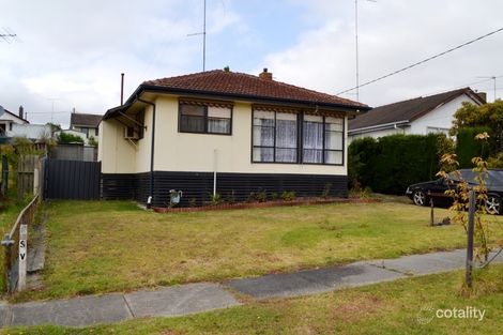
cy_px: 168
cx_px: 252
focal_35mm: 30
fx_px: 419
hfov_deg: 61.9
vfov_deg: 43.6
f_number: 9
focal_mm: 20
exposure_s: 1/200
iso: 100
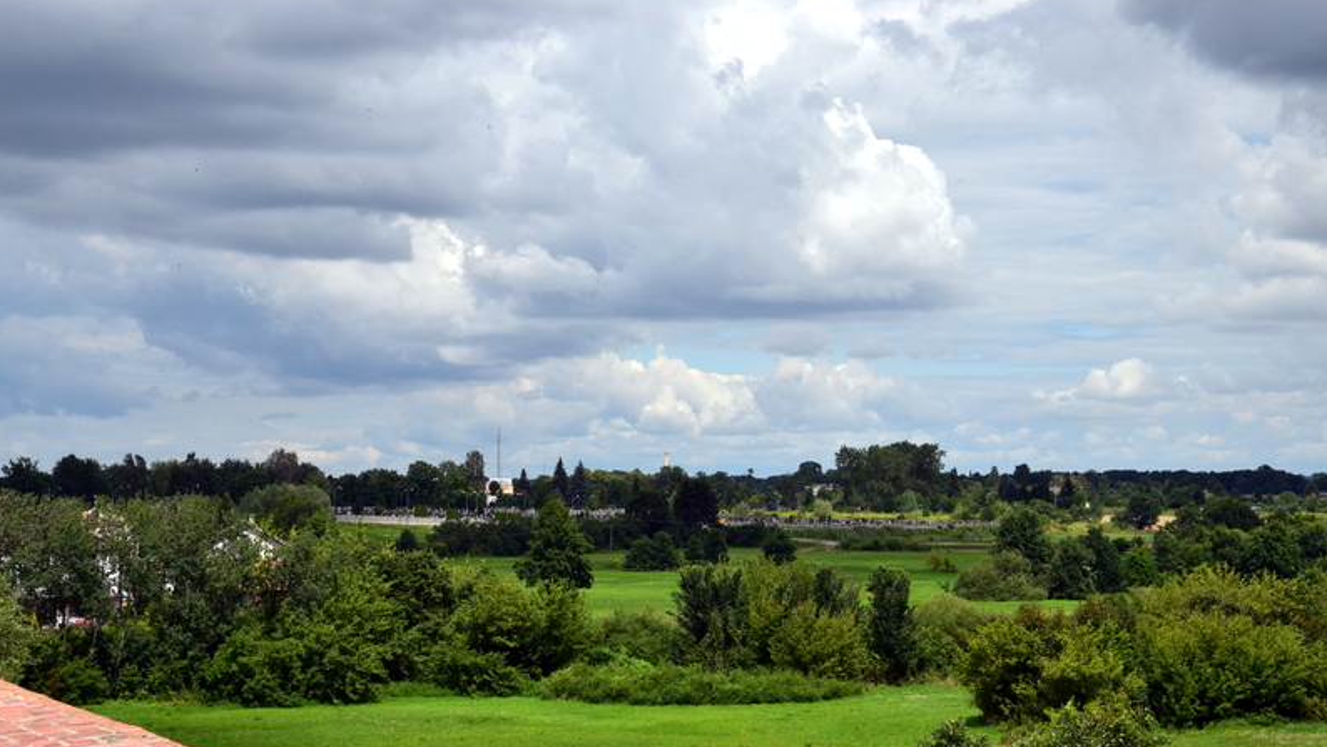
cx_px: 664
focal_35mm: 76
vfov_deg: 15.9
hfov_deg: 27.9
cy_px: 431
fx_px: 2675
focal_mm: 48
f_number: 11
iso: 280
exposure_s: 1/500
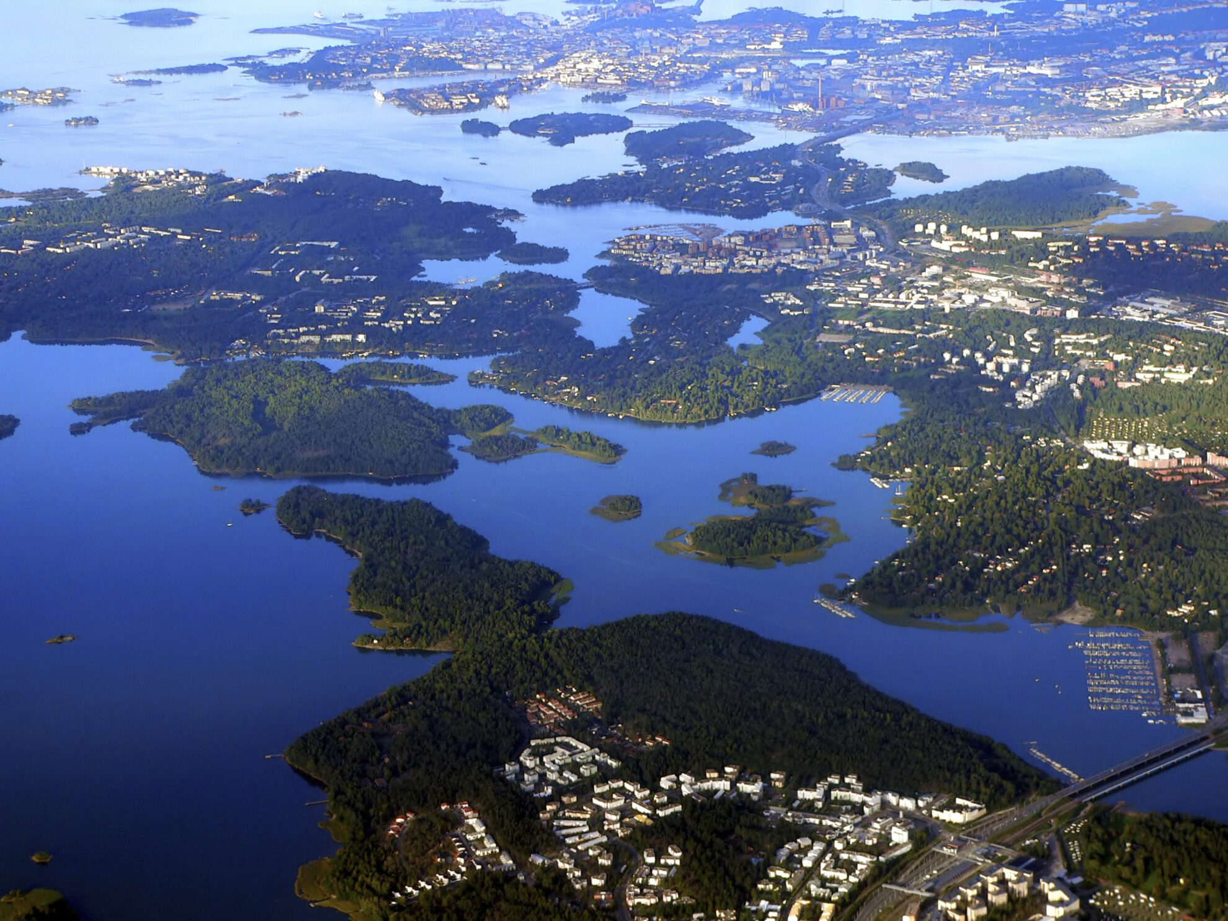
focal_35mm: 77
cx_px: 614
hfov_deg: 25.3
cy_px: 460
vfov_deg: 19.1
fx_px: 2732
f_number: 4
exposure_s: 1/250
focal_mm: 12.8
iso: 80
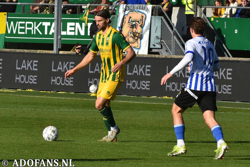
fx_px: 1614
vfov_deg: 5.9
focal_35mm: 232
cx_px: 125
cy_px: 84
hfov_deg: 8.9
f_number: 5.6
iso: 180
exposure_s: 1/1000
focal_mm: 155
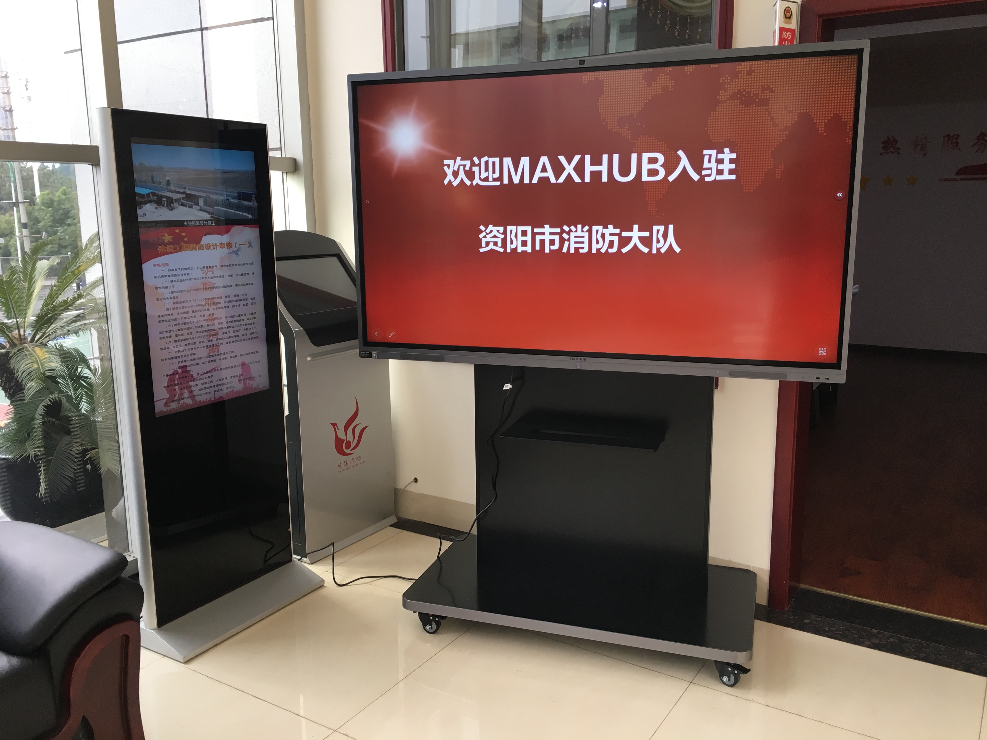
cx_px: 494
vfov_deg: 48.2
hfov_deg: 61.7
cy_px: 370
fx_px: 827
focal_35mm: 29
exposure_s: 1/33
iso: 25
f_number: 2.2
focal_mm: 4.15
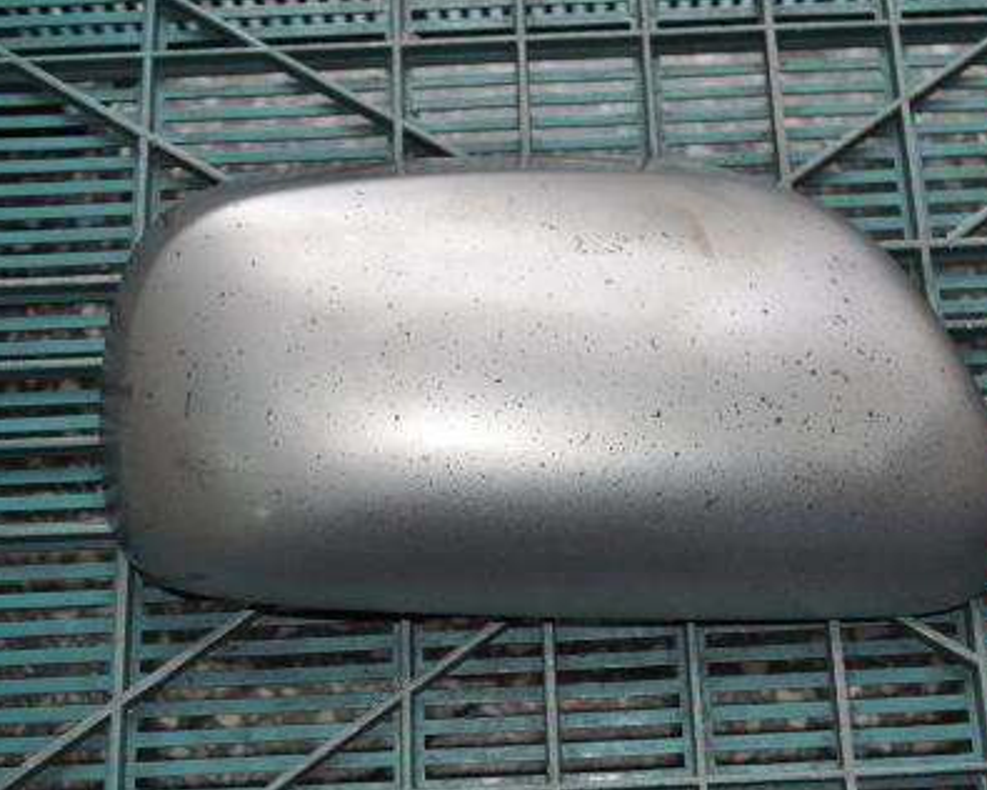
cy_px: 388
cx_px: 530
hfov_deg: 33.0
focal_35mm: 57
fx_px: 1665
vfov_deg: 26.7
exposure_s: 1/60
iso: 450
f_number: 4.8
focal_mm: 32
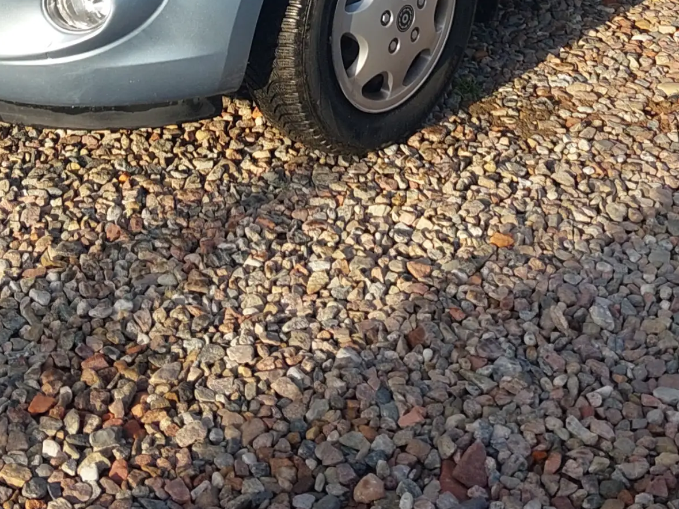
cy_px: -181
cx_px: 352
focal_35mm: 82
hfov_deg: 23.8
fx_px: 1608
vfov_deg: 16.8
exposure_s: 1/340
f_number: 1.8
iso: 20
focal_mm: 4.6
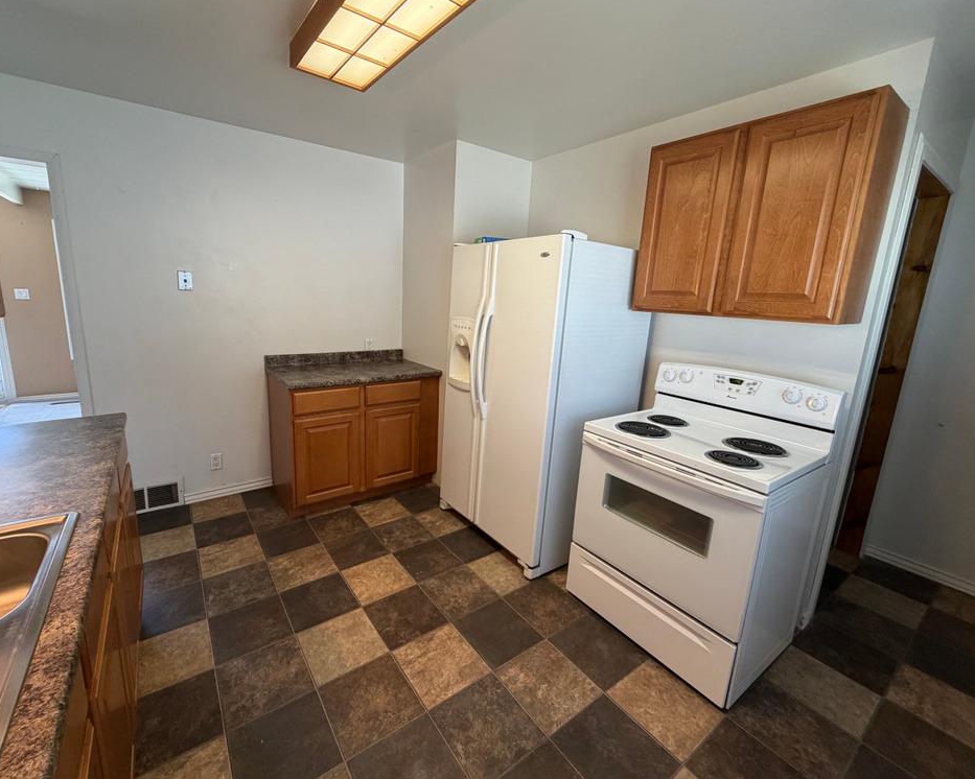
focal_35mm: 15
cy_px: 379
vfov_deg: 84.0
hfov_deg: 96.7
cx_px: 462
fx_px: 433
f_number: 2.2
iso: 200
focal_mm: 2.22
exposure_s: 1/60
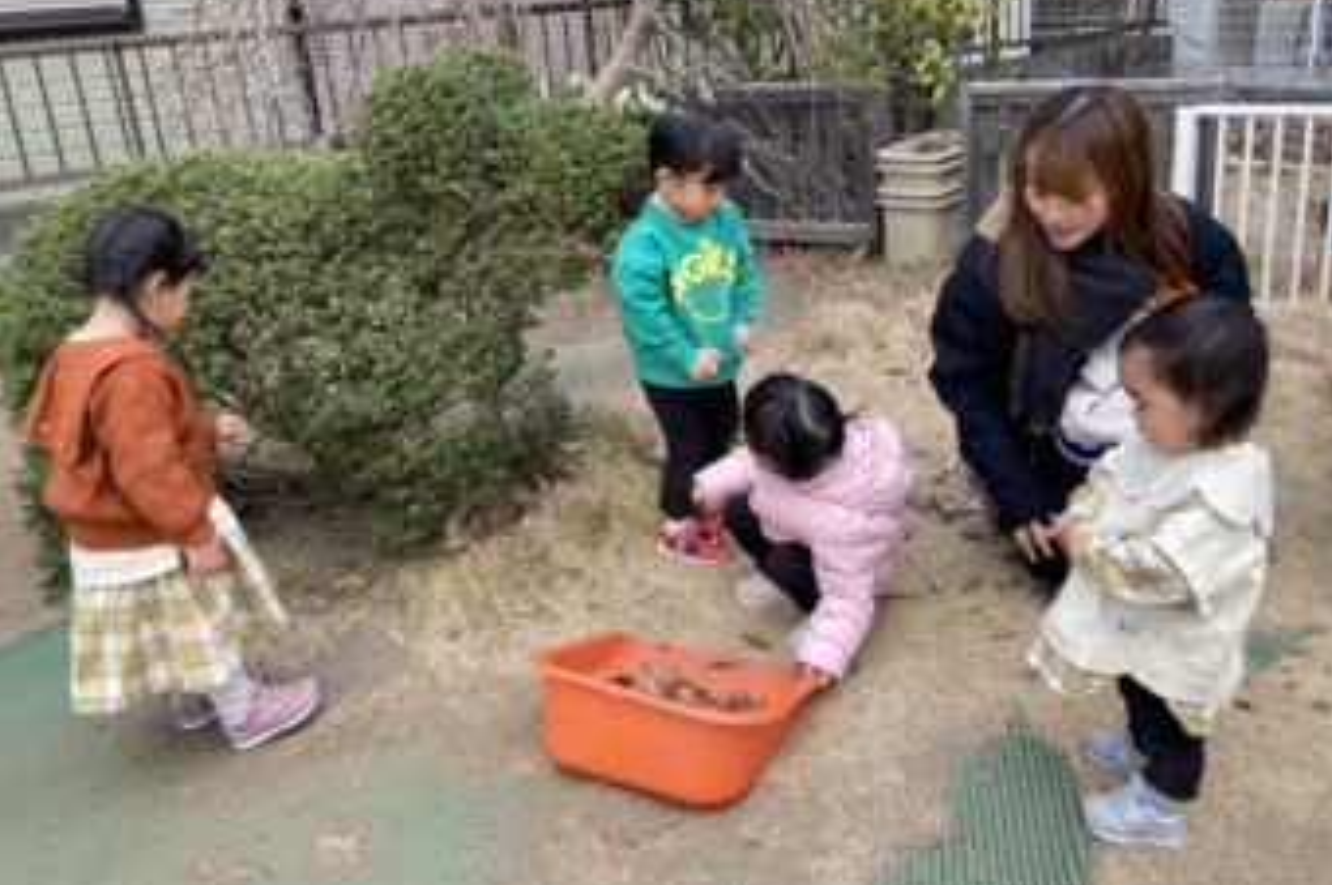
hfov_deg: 62.0
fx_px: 1109
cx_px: 682
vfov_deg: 43.5
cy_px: 392
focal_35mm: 30
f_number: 1.8
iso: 20
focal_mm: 3.99
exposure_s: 1/156
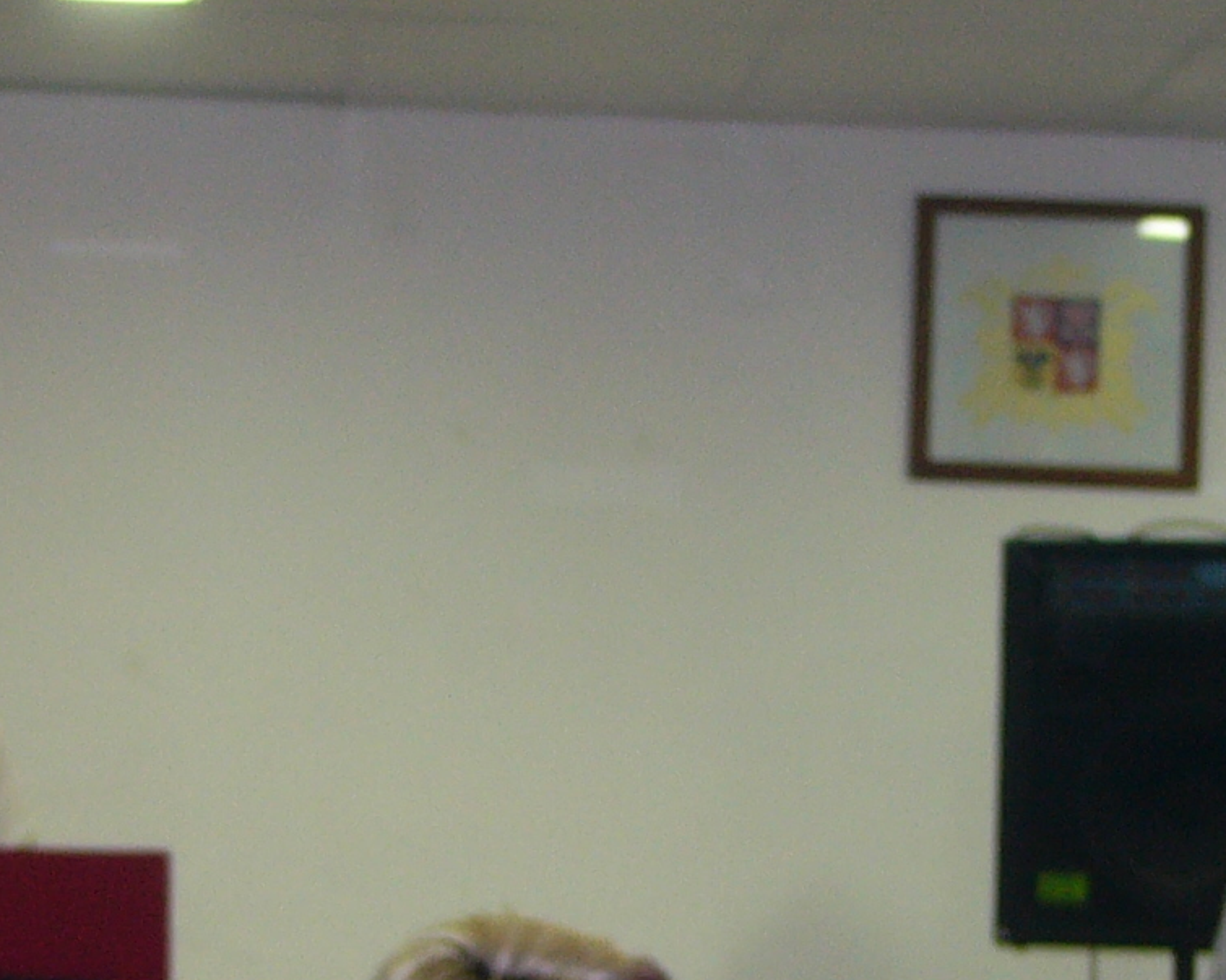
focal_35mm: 120
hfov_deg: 16.0
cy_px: 797
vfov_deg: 12.8
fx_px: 4354
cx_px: 724
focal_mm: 7.7
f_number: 2.8
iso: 100
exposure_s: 1/30
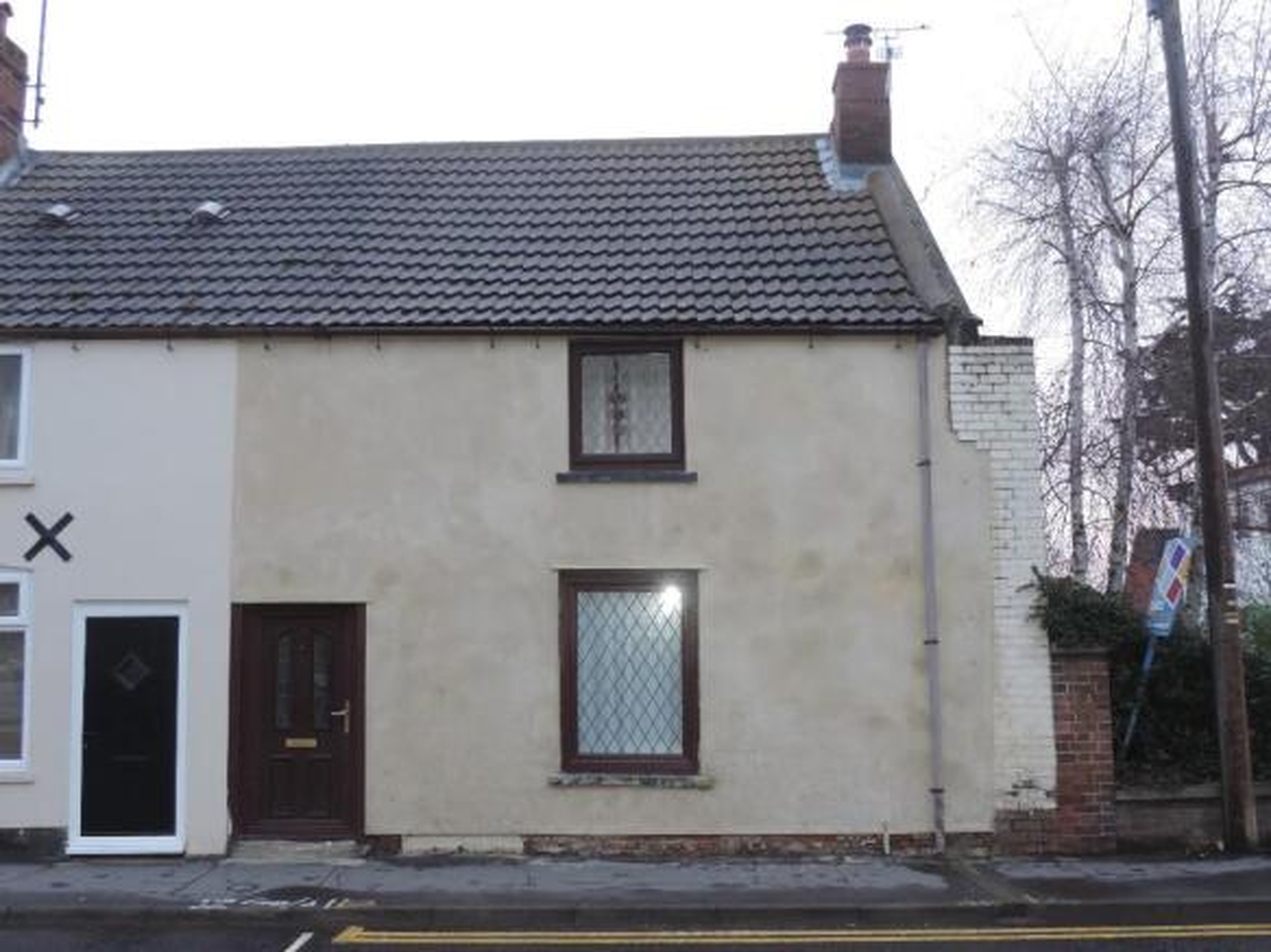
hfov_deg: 52.6
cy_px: 476
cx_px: 636
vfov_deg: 40.7
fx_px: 1285
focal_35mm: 35
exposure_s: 1/50
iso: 280
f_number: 3.3
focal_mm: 6.2
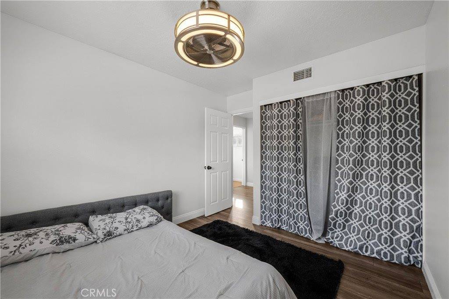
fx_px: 175
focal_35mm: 14
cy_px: 150
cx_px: 224
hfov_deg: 104.2
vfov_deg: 81.2
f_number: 9
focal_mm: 14
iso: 200
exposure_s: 1/2
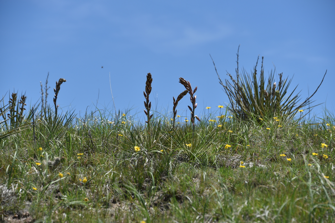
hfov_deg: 12.1
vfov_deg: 8.1
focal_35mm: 170
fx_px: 1582
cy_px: 112
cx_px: 168
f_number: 8
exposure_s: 1/400
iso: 100
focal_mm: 170
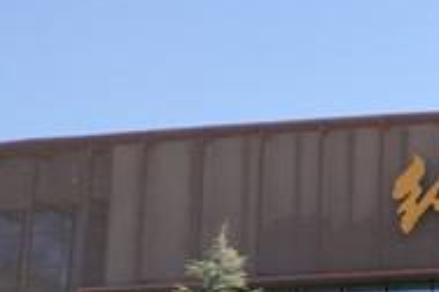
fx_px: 1620
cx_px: 838
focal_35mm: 133
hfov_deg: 13.5
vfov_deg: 10.2
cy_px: 278
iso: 105
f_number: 1.8
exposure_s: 1/1602
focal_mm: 3.95
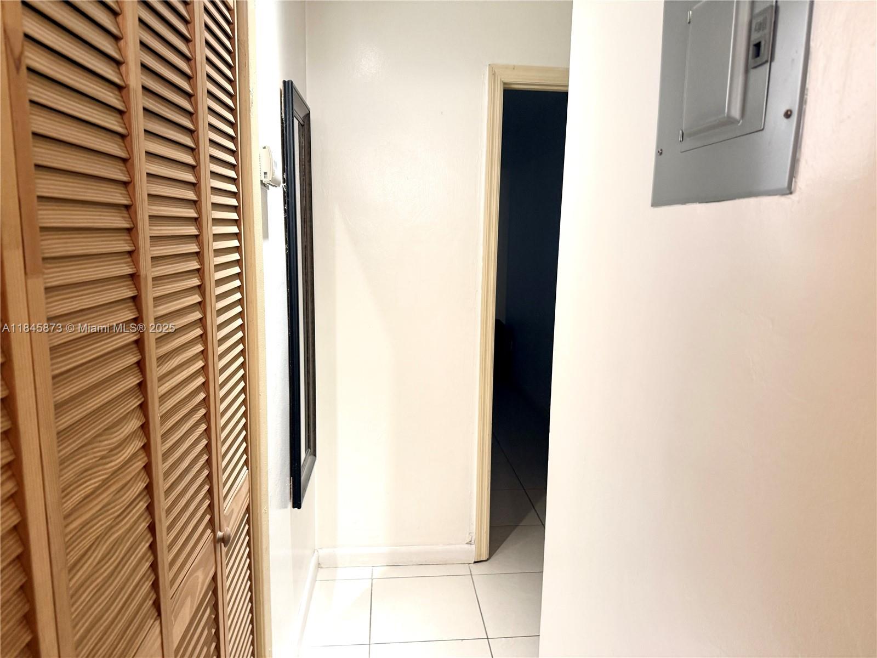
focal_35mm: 24
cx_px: 438
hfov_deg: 71.6
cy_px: 329
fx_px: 608
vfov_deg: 56.8
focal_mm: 6.76
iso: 160
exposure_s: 1/60
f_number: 1.78
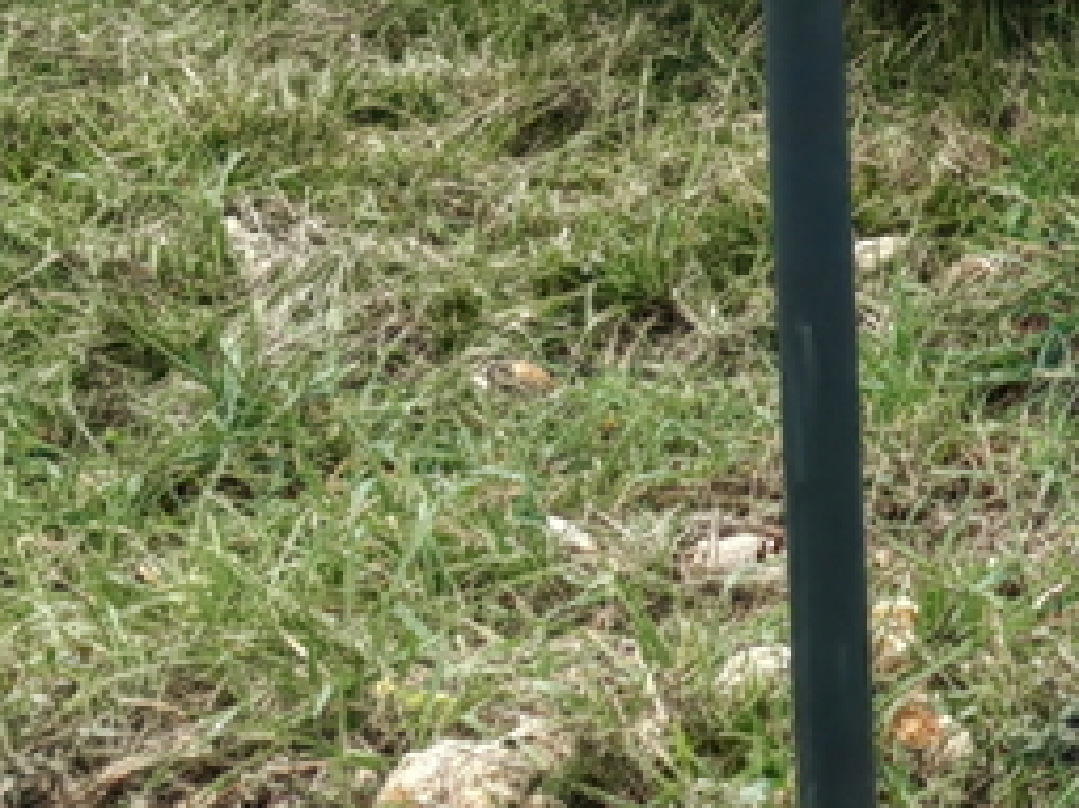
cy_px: -389
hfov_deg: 12.9
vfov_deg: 11.2
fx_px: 3957
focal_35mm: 127
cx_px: 2340
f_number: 1.8
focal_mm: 5.54
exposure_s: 1/595
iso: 50
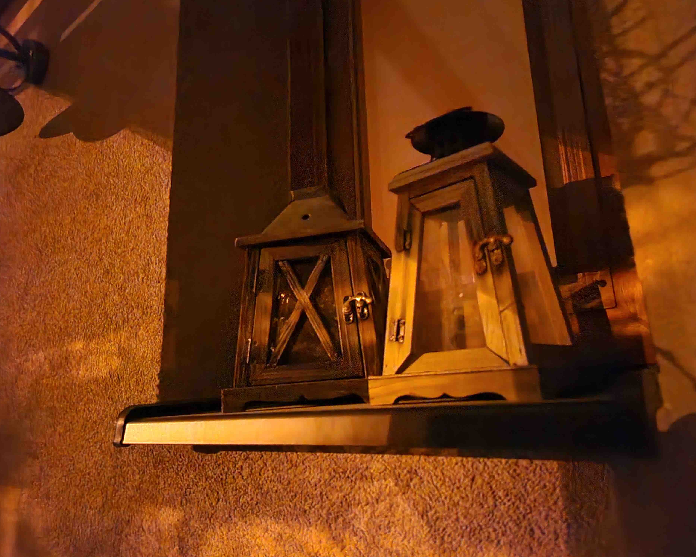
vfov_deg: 58.8
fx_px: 494
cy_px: 278
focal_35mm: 24
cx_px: 367
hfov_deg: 70.2
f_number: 1.8
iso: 3200
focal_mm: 5.4
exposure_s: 1/10
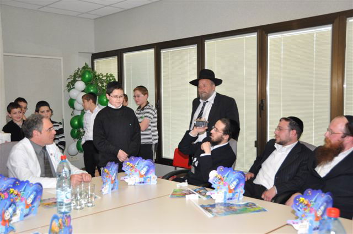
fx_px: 382
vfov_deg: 34.1
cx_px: 176
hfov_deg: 49.6
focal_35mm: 39
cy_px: 117
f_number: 5
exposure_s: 1/60
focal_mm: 26
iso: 400
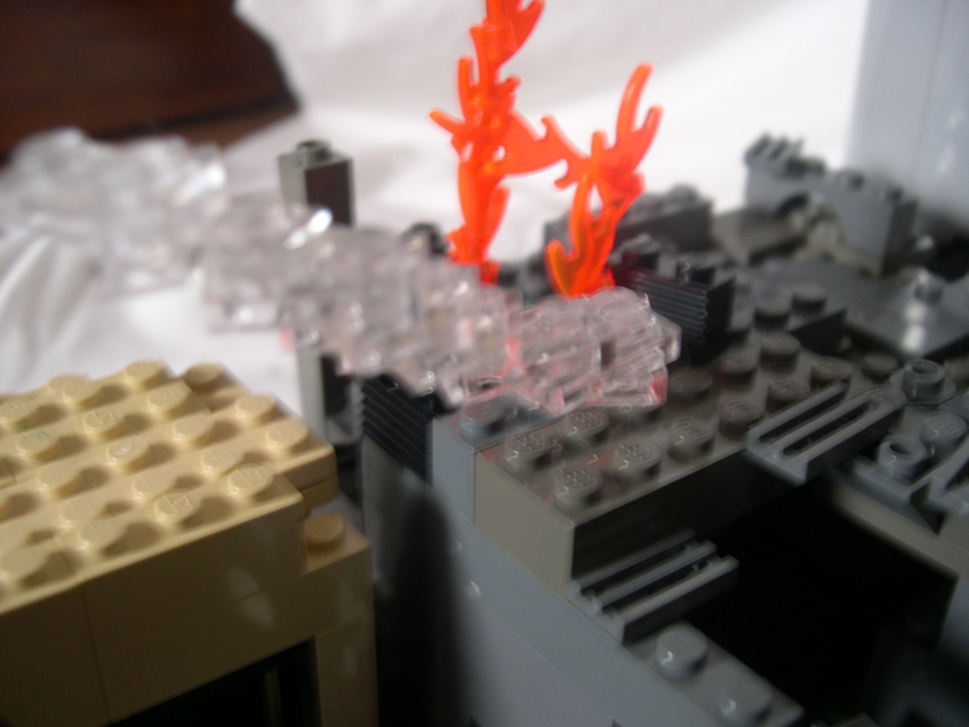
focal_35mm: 38
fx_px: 1064
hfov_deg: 49.0
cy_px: 364
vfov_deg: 37.7
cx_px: 484
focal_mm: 8
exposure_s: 1/8.6
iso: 100
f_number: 2.8
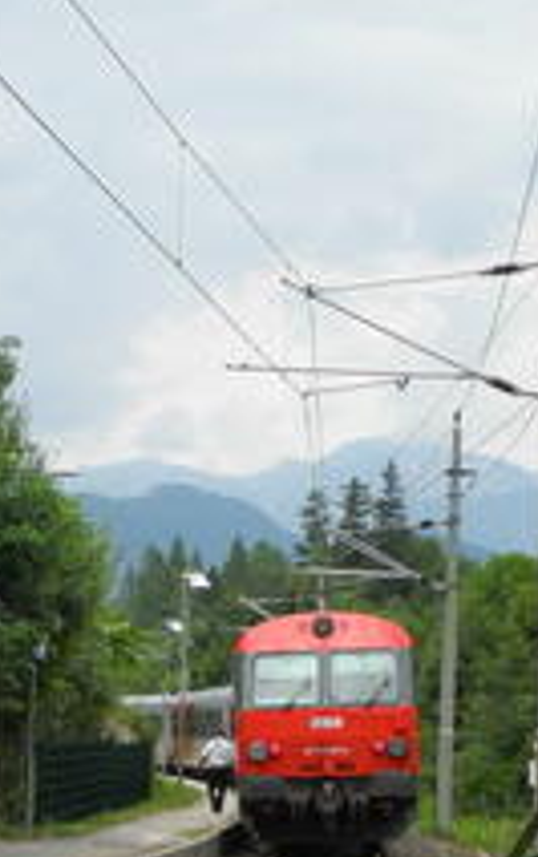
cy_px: 726
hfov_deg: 9.5
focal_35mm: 135
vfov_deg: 15.3
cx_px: -202
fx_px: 3158
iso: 100
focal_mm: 11.8
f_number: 3.5
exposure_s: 1/400
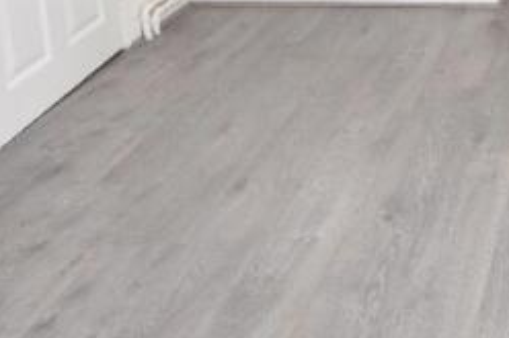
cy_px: -105
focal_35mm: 62
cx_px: 622
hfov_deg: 28.0
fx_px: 876
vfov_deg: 20.0
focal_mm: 10
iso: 400
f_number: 5
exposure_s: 1/200
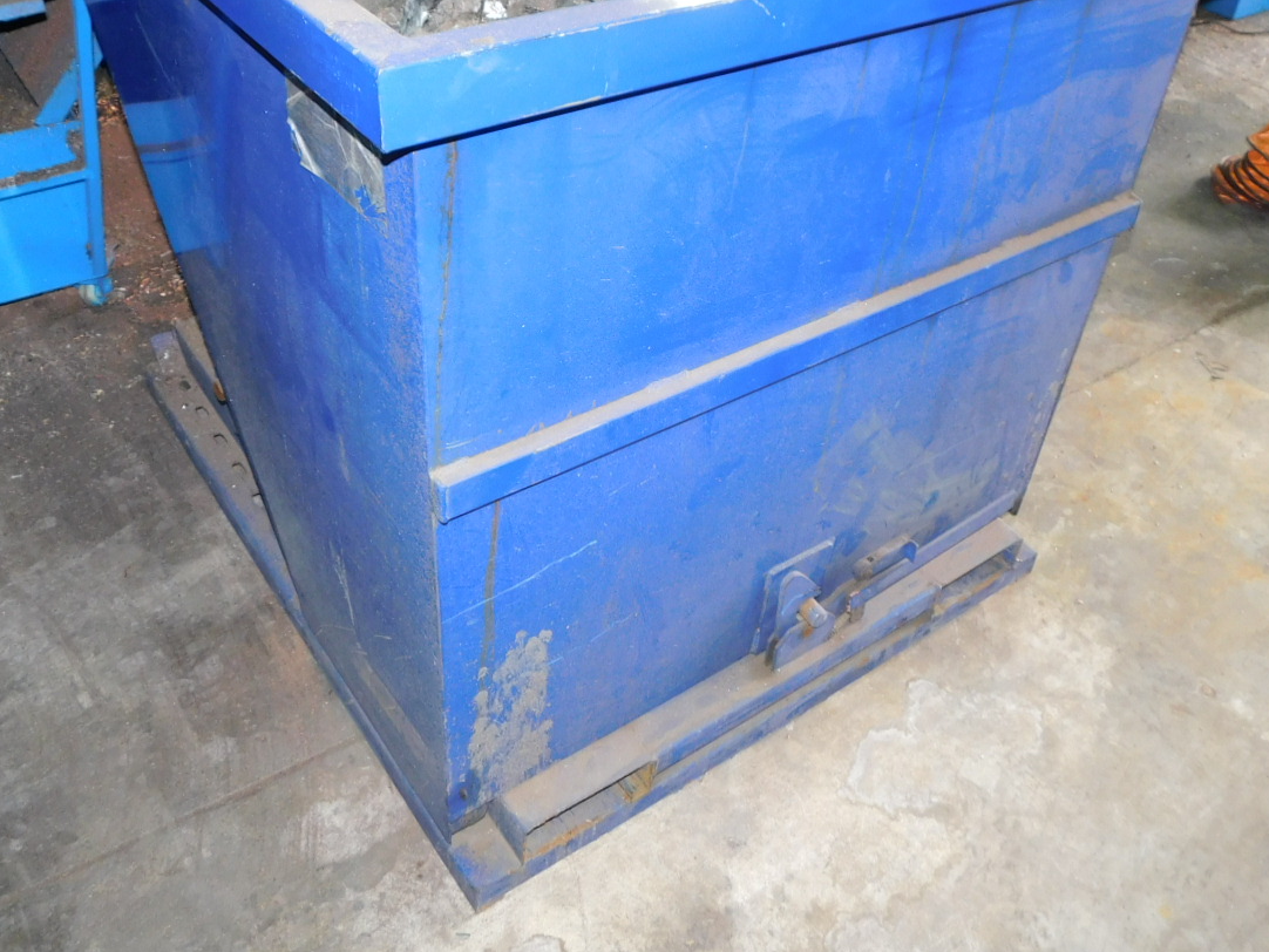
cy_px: 308
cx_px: 629
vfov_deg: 41.2
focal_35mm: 34
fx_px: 1247
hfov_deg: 53.9
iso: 200
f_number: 3
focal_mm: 4
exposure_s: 1/30
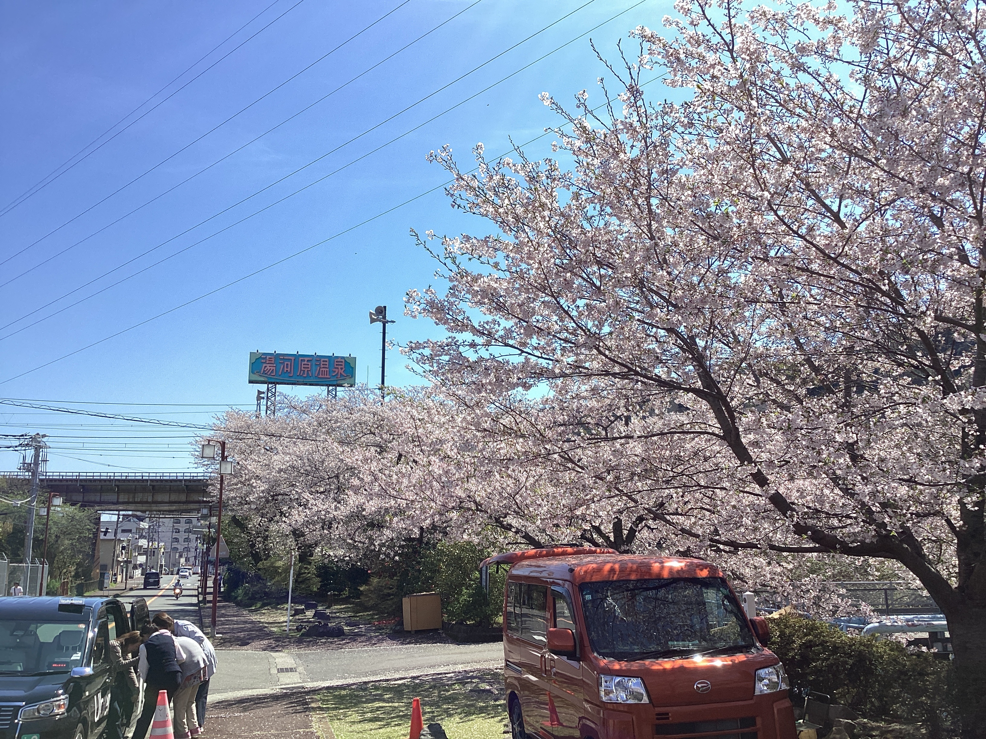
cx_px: 493
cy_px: 370
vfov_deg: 45.4
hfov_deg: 58.4
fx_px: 883
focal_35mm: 31
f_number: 2.4
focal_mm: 3.3
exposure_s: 1/815
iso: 25
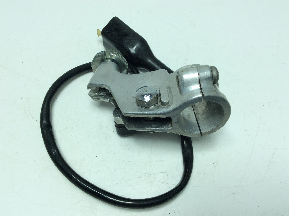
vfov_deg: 44.1
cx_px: 144
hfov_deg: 56.9
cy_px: 108
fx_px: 267
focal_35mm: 32
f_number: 2.4
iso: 32
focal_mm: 3.3
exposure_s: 1/473
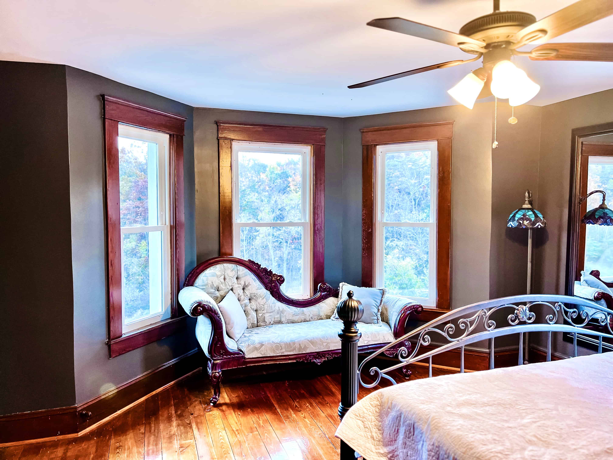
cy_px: 230
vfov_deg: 53.1
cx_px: 306
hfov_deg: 67.3
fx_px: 460
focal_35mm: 26
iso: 160
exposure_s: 1/60
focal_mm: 5.7
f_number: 1.5
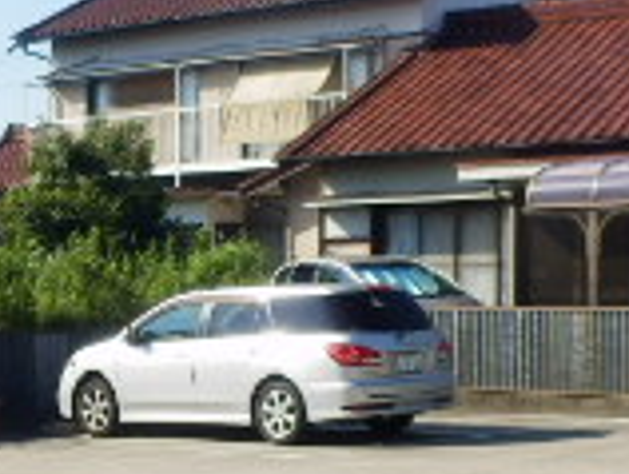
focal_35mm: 97
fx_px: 1765
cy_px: 374
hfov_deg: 19.7
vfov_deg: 15.2
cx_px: 32
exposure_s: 1/800
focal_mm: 4.2
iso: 80
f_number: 3
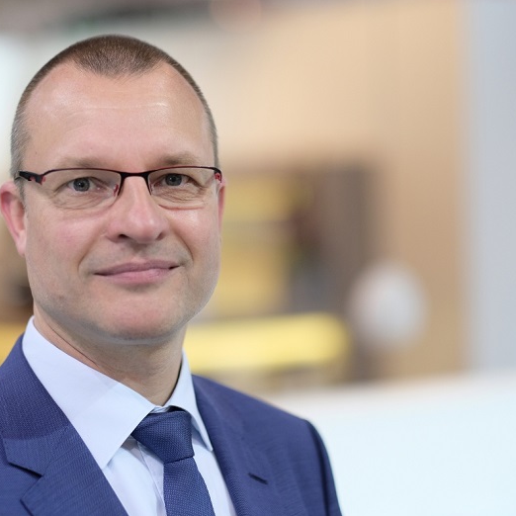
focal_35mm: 108
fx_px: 1821
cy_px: 259
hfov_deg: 16.1
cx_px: 157
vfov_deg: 16.1
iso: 800
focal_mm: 56
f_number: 1.4
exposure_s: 1/1000
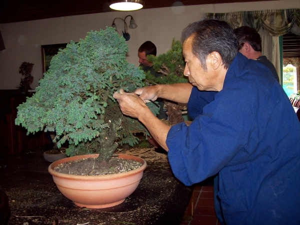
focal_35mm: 36
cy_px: 112
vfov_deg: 39.6
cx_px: 150
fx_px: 312
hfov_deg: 51.4
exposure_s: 1/64
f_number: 2.7
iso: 80
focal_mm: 6
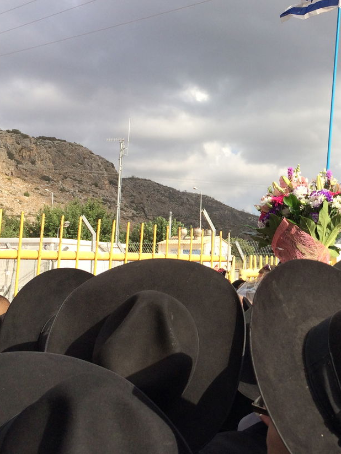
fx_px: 670
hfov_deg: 27.8
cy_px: 201
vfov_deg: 37.4
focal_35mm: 51
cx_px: 290
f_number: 2.2
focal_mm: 4.12
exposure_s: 1/2160
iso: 40
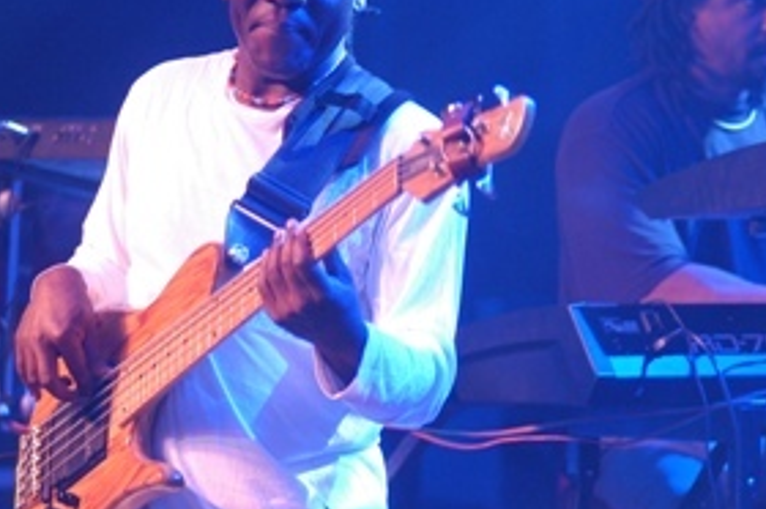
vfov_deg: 5.1
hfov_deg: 7.7
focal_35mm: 269
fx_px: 5717
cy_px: 161
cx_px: 517
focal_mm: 112
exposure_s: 1/100
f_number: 2.8
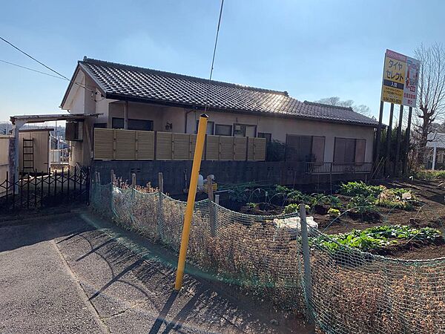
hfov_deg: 67.3
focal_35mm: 26
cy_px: 167
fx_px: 334
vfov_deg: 53.1
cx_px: 222
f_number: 1.8
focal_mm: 4.25
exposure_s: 1/2833
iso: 25
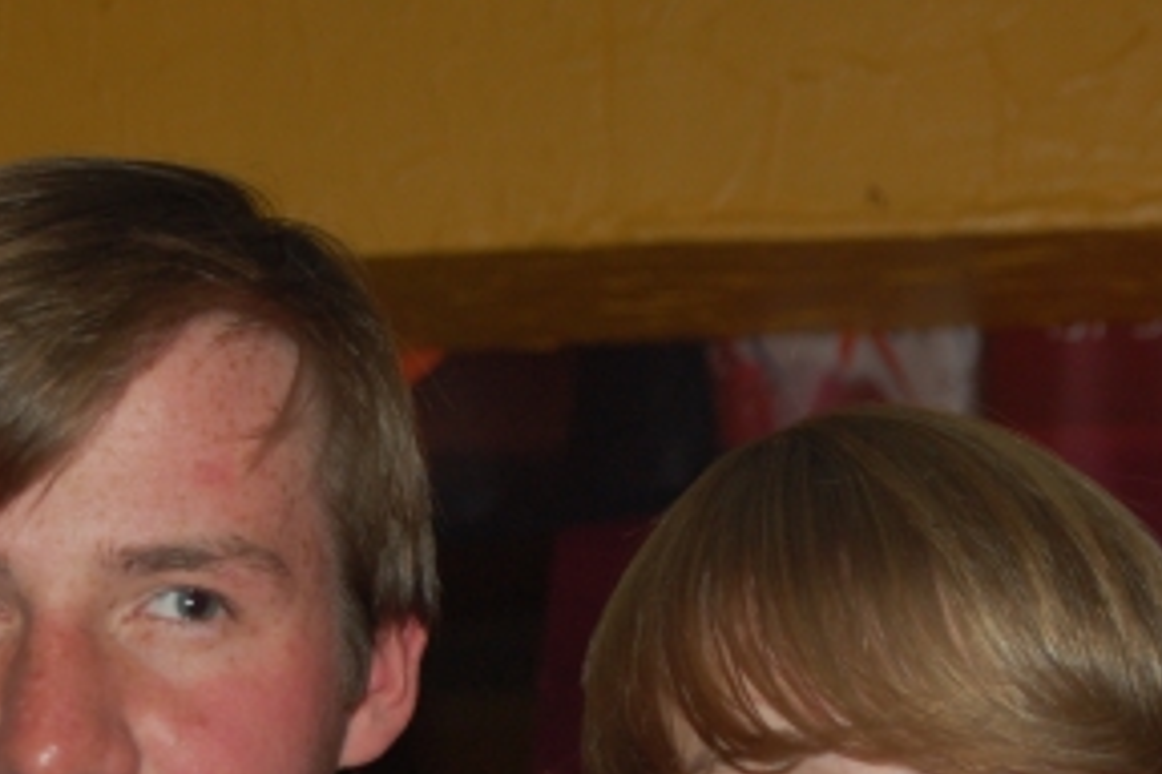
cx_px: 412
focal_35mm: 144
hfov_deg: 14.2
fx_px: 4648
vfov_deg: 9.5
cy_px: 762
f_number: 5.3
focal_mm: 46
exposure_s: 1/60
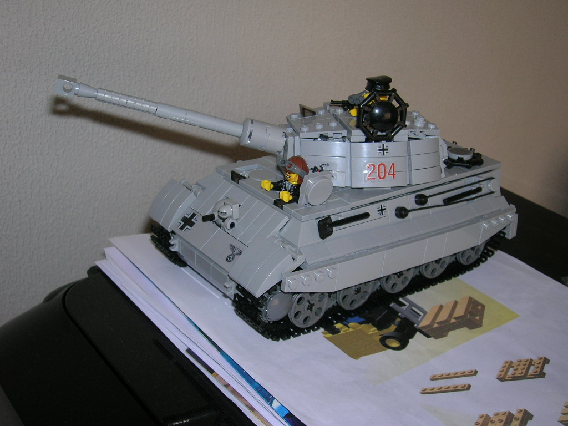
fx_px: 689
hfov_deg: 44.8
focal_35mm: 42
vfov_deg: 34.3
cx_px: 284
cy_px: 213
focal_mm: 7
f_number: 3.1
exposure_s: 1/60.1
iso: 50
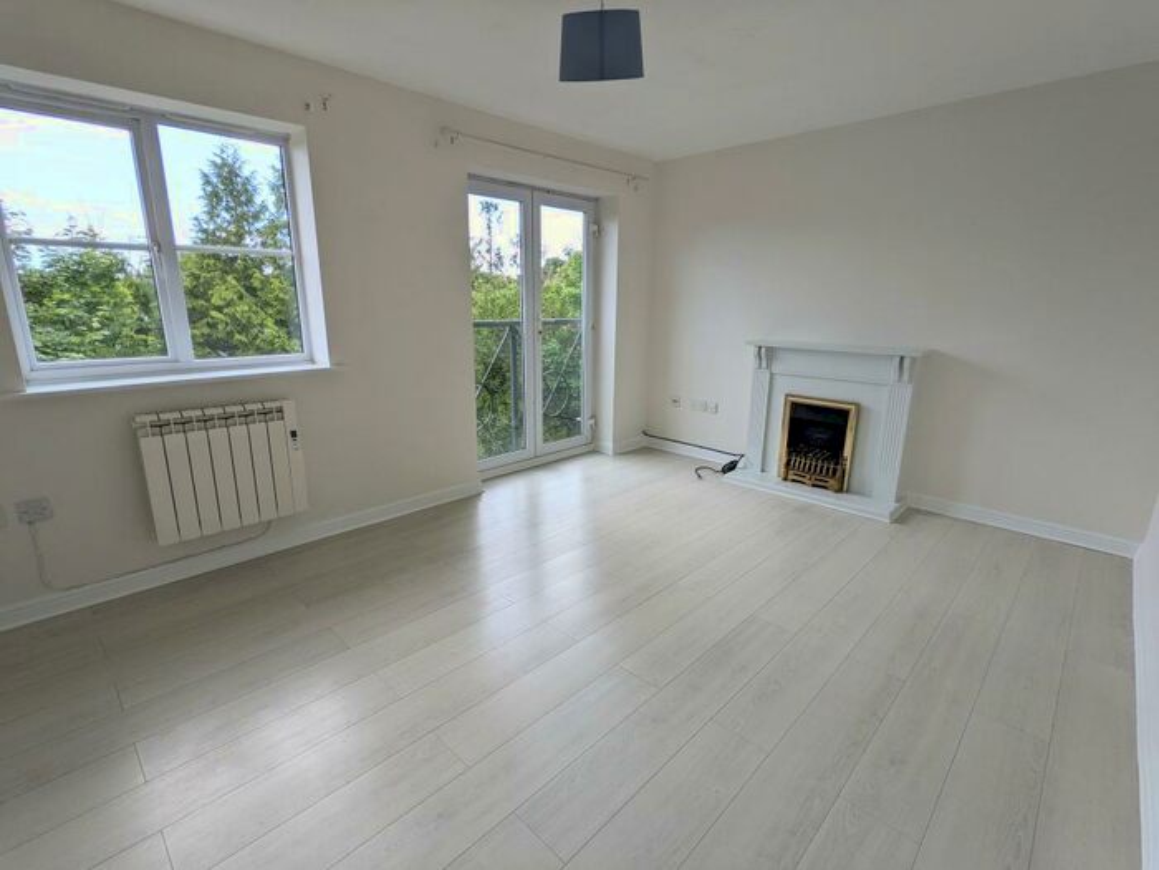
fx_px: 536
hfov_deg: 94.5
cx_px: 580
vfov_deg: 78.1
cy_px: 435
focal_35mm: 16
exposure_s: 1/331
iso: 27
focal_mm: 2.22
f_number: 2.2
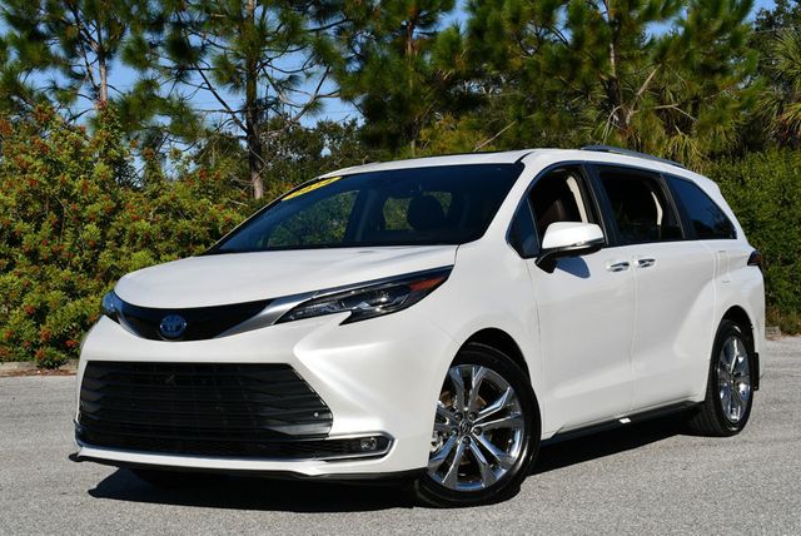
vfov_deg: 22.0
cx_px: 400
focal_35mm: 62
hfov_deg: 32.4
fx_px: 1381
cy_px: 268
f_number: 10
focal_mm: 31
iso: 100
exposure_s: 1/400
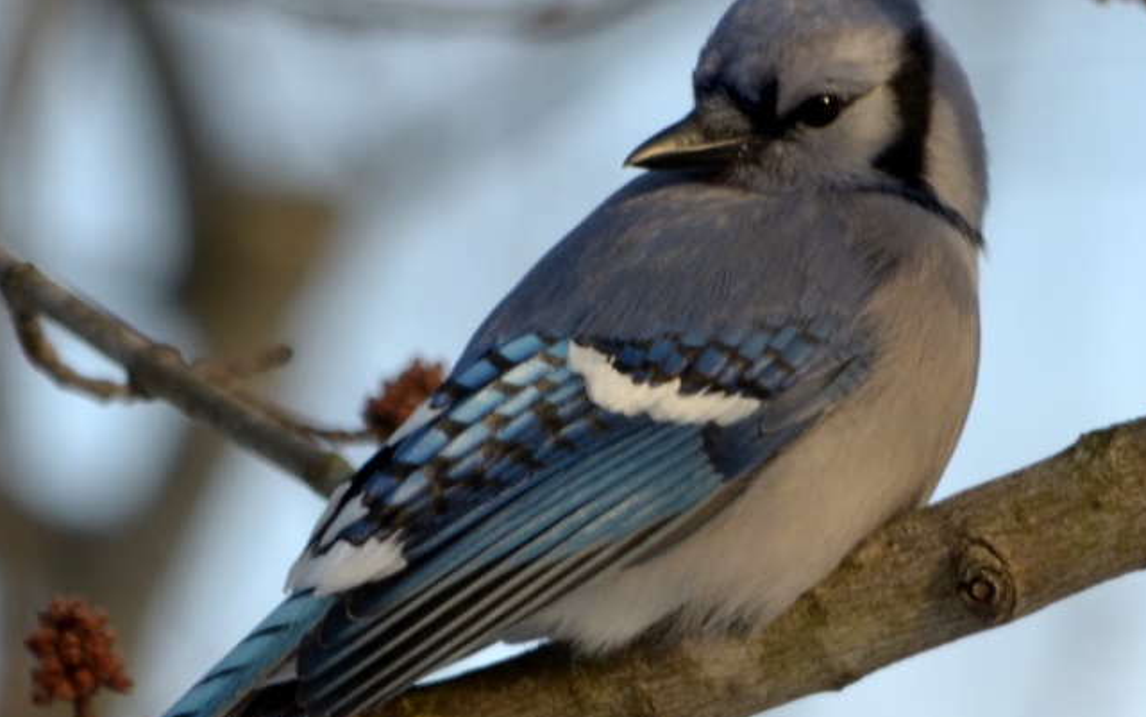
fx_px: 35677
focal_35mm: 1142
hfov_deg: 1.8
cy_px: 360
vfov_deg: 1.2
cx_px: 681
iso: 100
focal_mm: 300
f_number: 5.6
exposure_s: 1/100
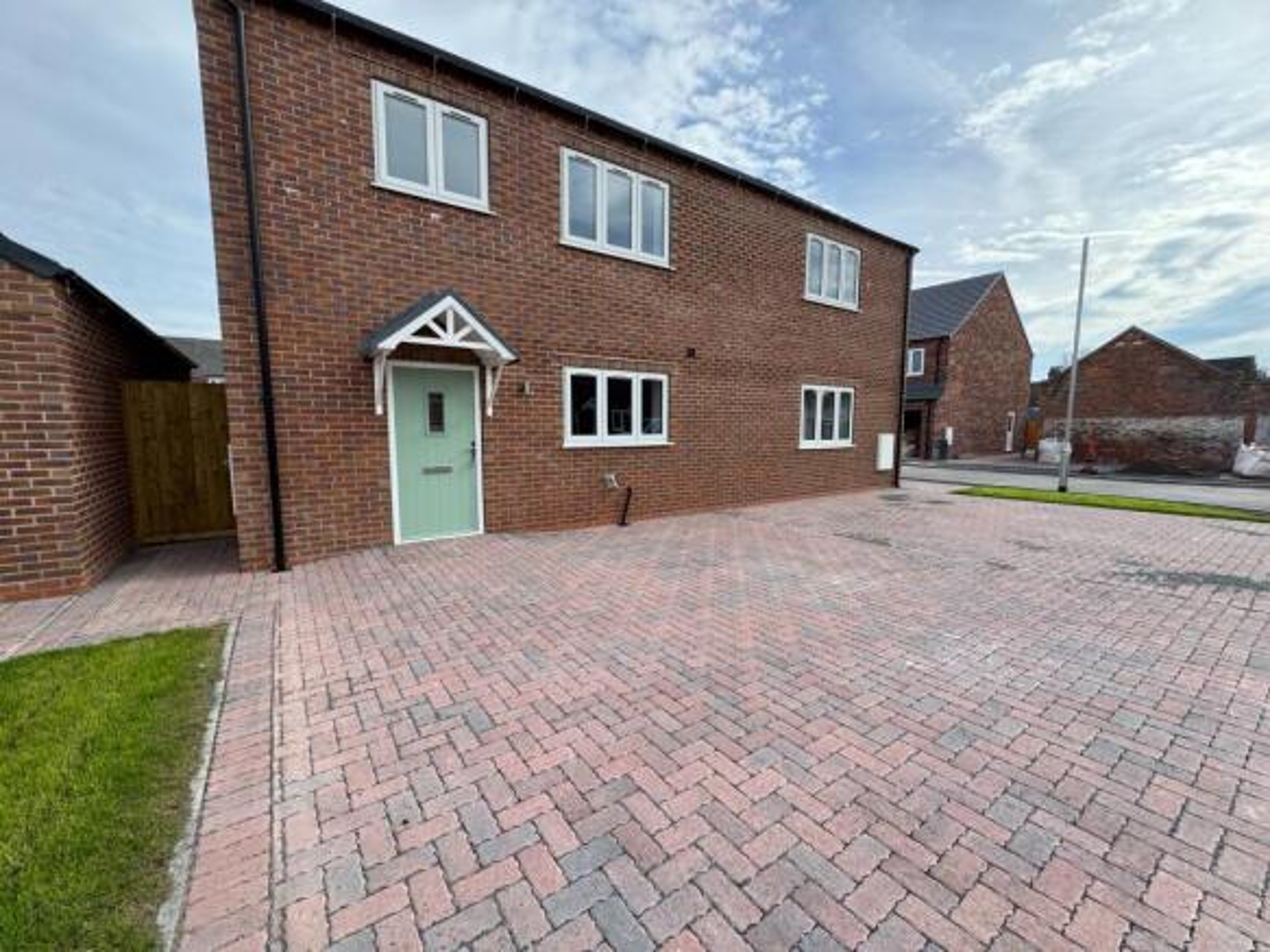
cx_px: 635
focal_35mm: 14
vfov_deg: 85.7
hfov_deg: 102.1
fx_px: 514
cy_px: 476
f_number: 2.2
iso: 40
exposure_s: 1/652
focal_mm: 2.22
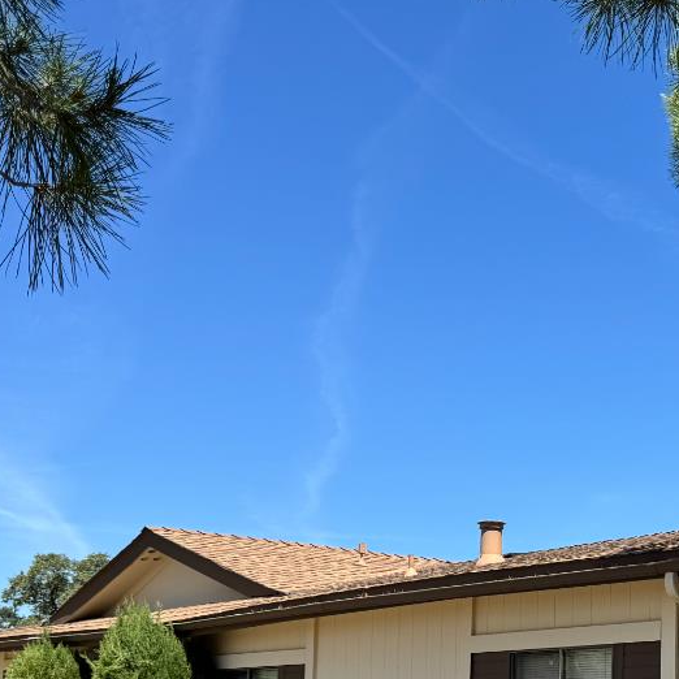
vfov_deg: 27.1
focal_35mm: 61
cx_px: 630
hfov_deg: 27.0
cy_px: 620
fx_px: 1354
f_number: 1.78
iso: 80
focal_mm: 6.76
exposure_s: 1/3597
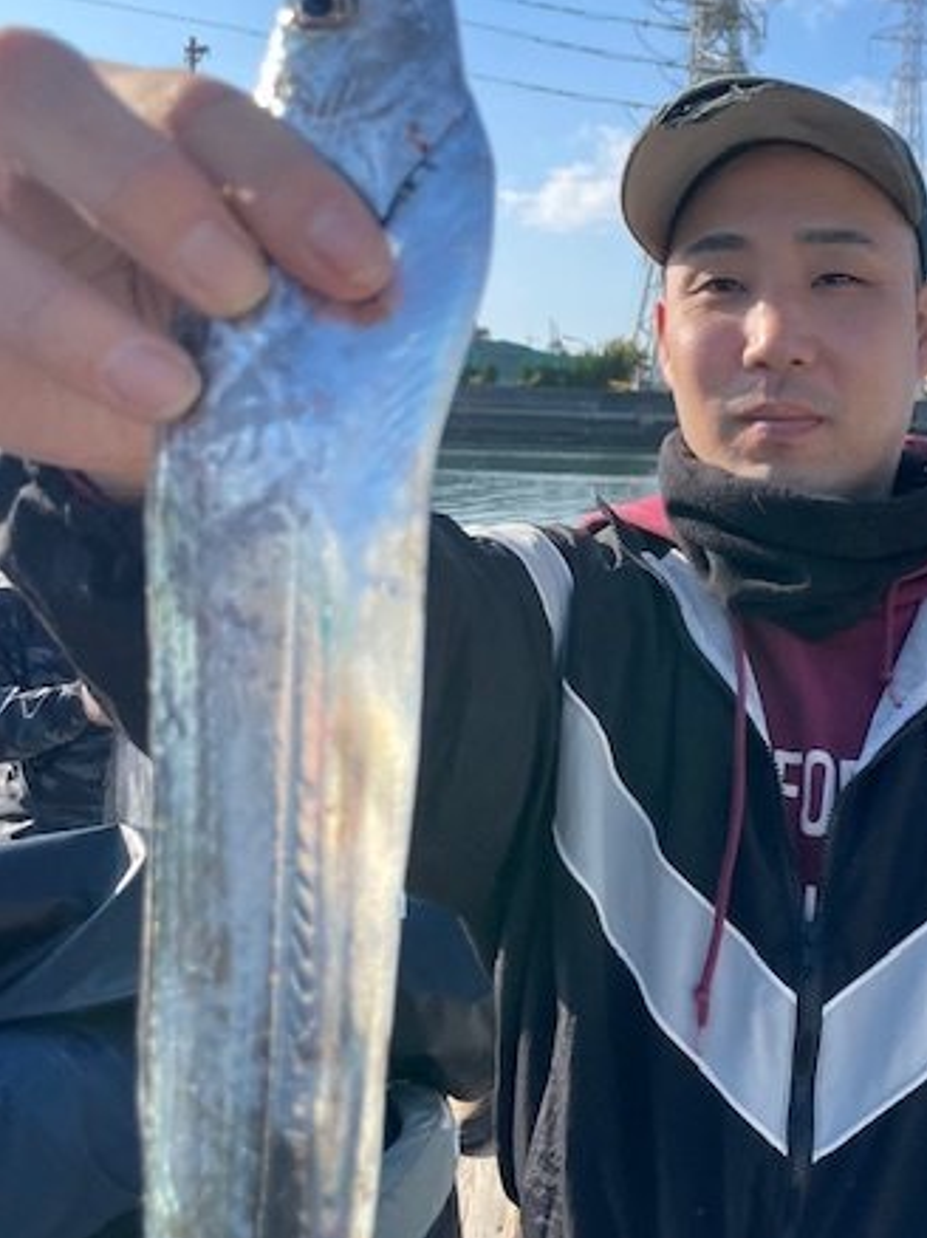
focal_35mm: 38
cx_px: 675
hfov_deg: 36.9
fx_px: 1358
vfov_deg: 49.0
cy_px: 605
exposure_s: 1/1984
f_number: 1.6
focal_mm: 4.2
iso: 32
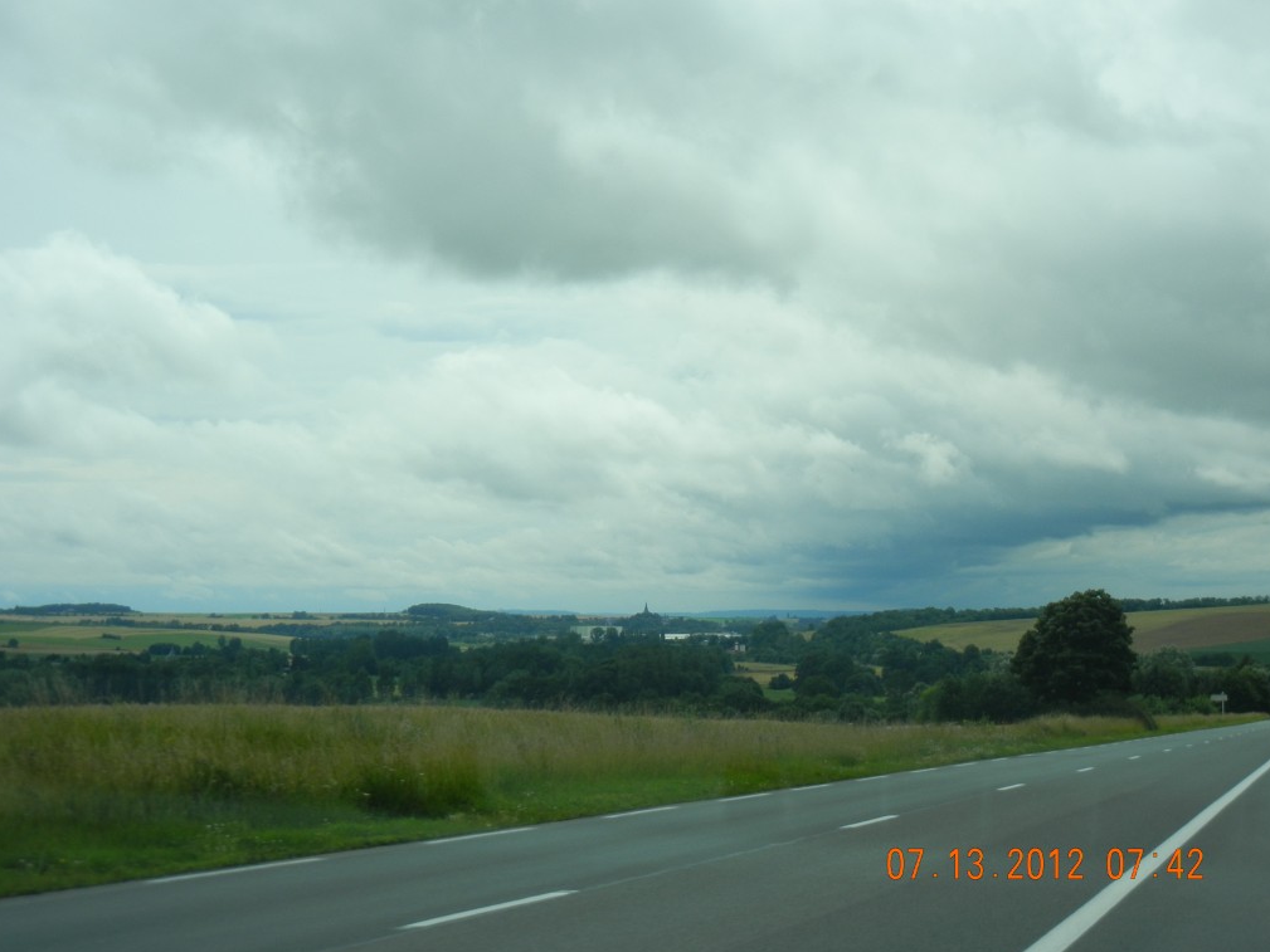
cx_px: 638
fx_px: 2532
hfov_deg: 28.2
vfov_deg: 21.3
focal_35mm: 69
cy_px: 482
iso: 160
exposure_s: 1/352
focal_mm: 12.2
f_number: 8.2
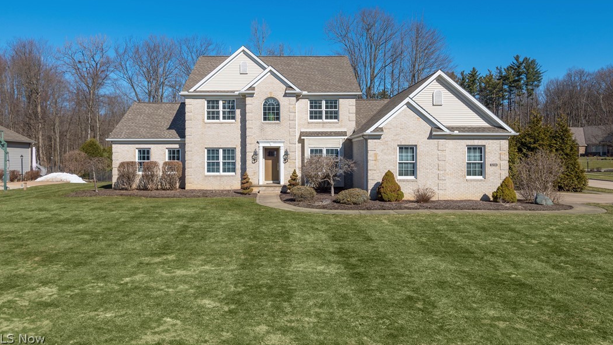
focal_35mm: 26
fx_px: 423
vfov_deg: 44.2
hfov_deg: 71.9
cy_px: 137
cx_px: 303
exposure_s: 1/500
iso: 100
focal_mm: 24
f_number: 9
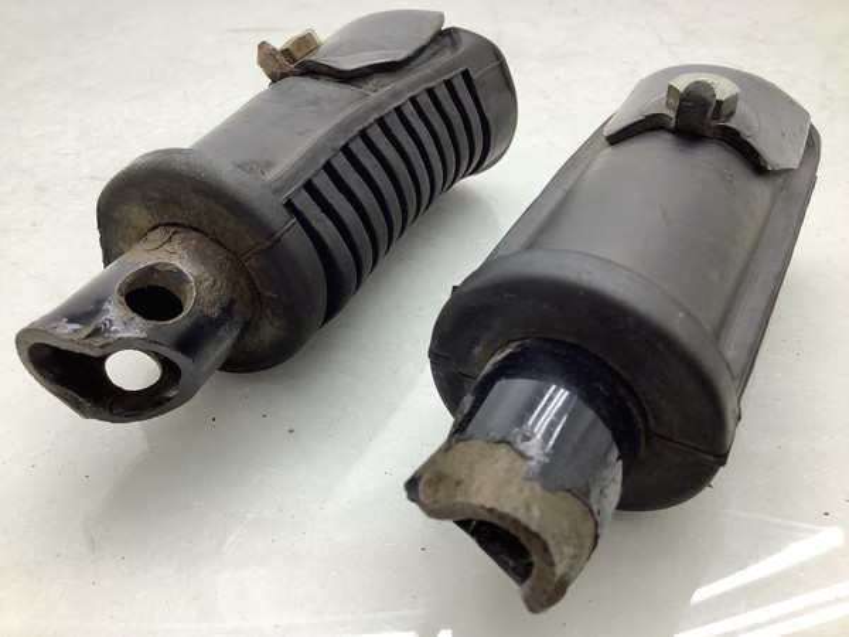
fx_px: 760
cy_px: 318
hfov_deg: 58.4
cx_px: 424
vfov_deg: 45.4
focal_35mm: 31
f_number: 2.4
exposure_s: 1/120
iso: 50
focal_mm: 3.3
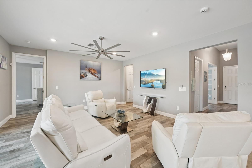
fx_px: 98
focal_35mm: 14
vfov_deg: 81.1
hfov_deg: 104.3
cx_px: 126
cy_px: 84
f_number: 8
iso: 400
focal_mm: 14
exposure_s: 1/13
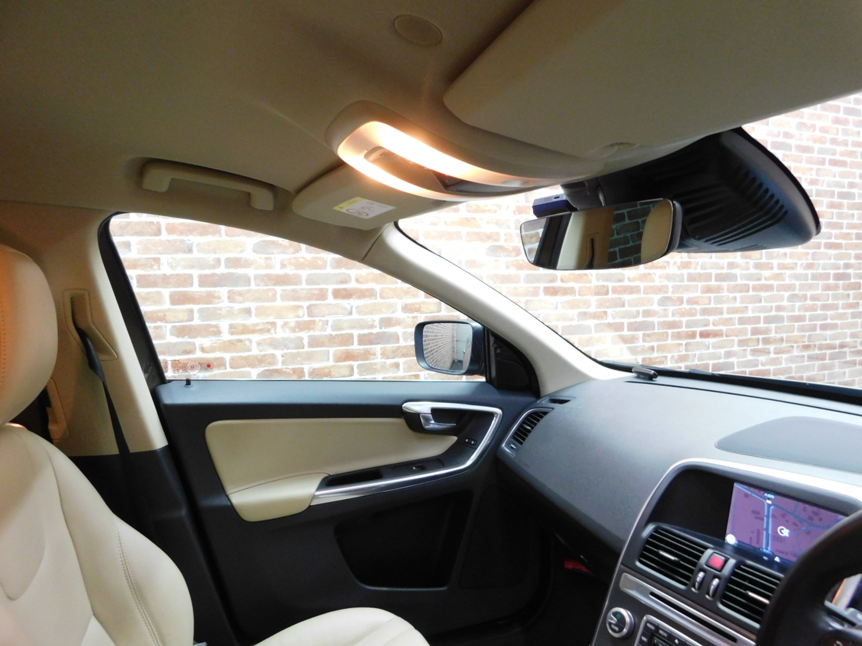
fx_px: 573
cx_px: 431
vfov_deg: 58.9
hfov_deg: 73.9
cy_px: 323
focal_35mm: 23
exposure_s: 1/13
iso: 400
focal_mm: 4
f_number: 3
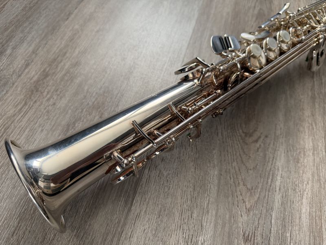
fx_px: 226
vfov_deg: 56.8
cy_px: 122
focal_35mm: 24
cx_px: 163
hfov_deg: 71.6
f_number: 1.78
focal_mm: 6.76
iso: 160
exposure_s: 1/226
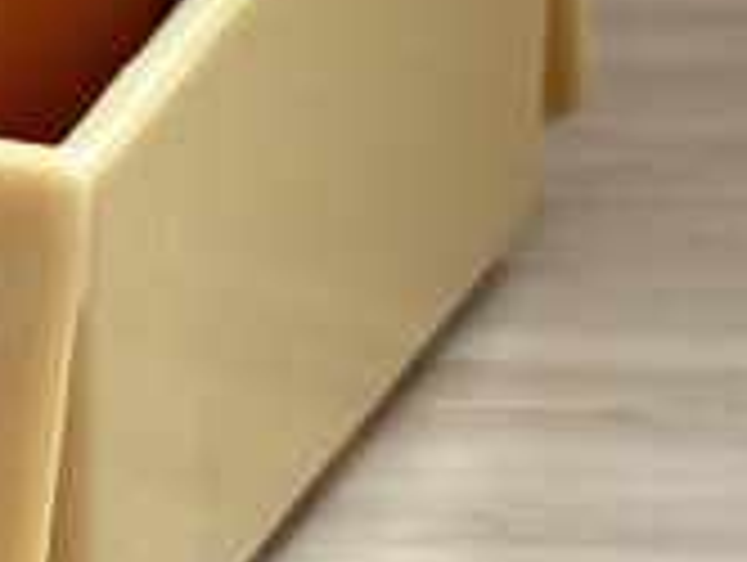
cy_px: -216
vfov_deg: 4.6
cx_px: -392
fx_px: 6915
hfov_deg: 6.1
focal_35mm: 320
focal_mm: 5.96
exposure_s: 1/40
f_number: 1.6
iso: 160
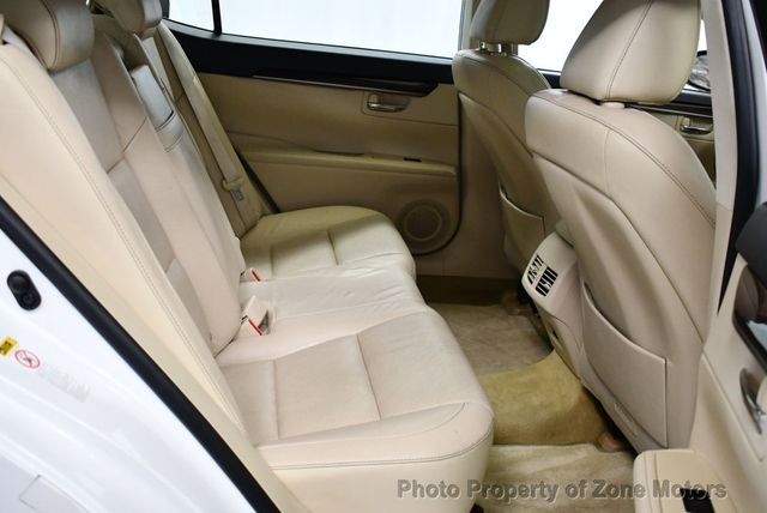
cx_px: 384
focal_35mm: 36
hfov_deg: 53.1
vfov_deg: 36.9
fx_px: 768
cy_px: 256
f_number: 3.5
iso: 1400
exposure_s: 1/125
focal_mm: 18
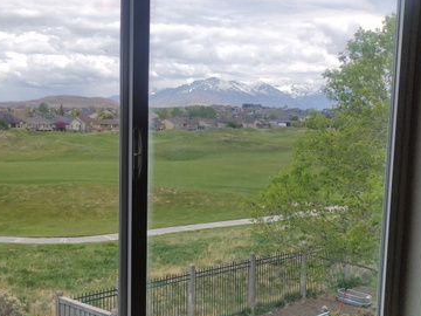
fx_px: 584
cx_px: 119
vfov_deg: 30.2
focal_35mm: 48
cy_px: 184
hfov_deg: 38.9
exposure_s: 1/2118
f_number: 1.7
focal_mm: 4.71
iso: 100
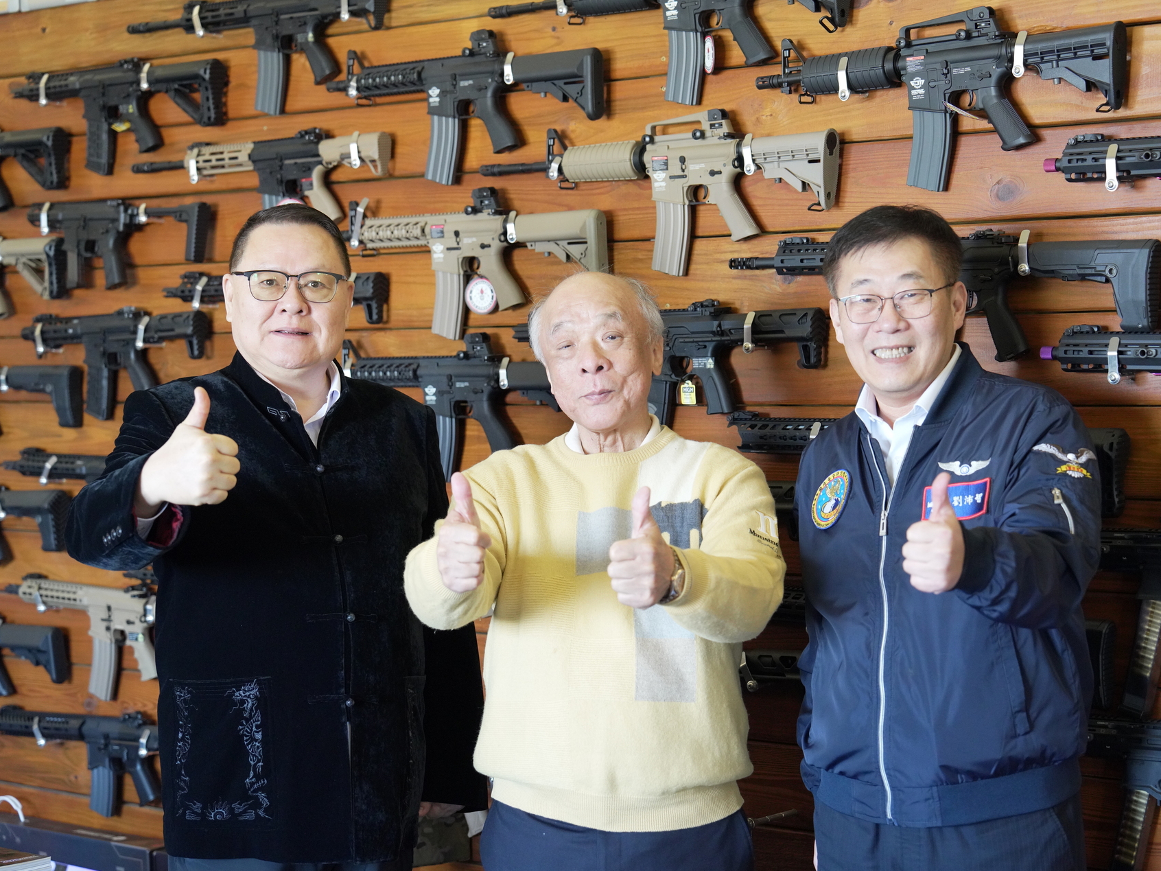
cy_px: 436
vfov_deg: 20.4
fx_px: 2415
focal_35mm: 72
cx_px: 619
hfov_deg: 27.0
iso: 3200
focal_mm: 66
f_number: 3.2
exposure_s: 1/125
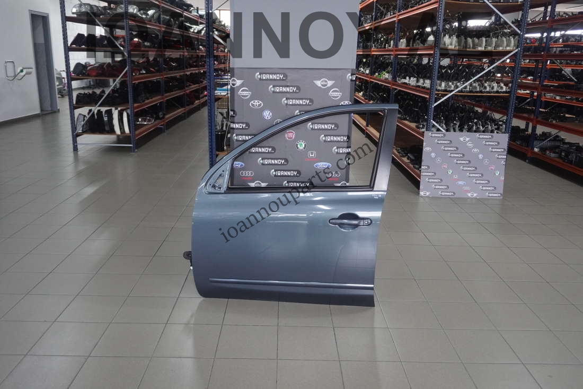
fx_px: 486
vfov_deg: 43.6
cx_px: 292
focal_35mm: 30
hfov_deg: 61.9
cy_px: 194
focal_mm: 20
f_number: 4
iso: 1600
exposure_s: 1/160
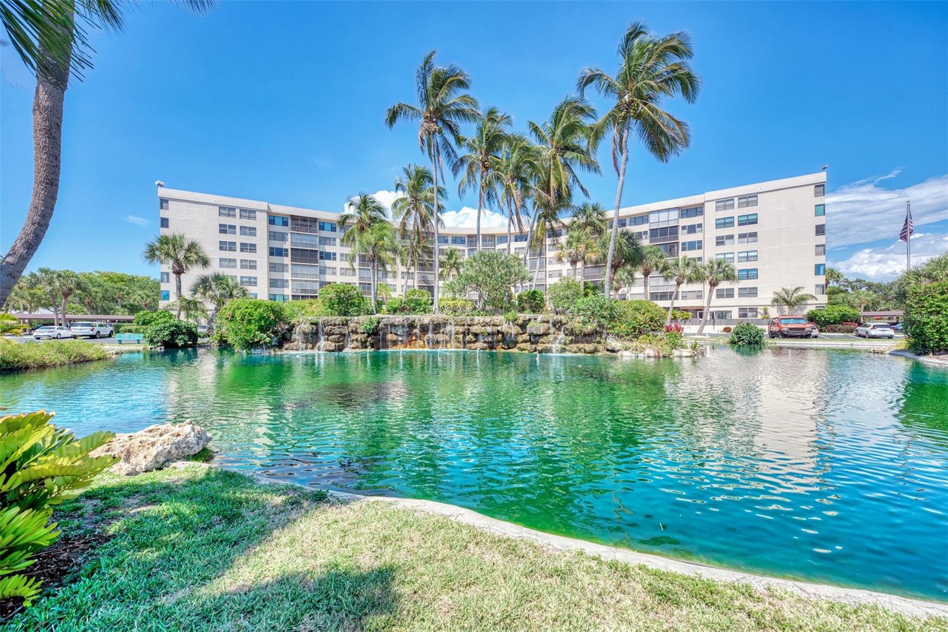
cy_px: 316
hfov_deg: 108.3
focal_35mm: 13
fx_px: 342
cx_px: 474
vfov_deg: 85.4
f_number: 7.1
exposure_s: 1/200
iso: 250
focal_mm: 13
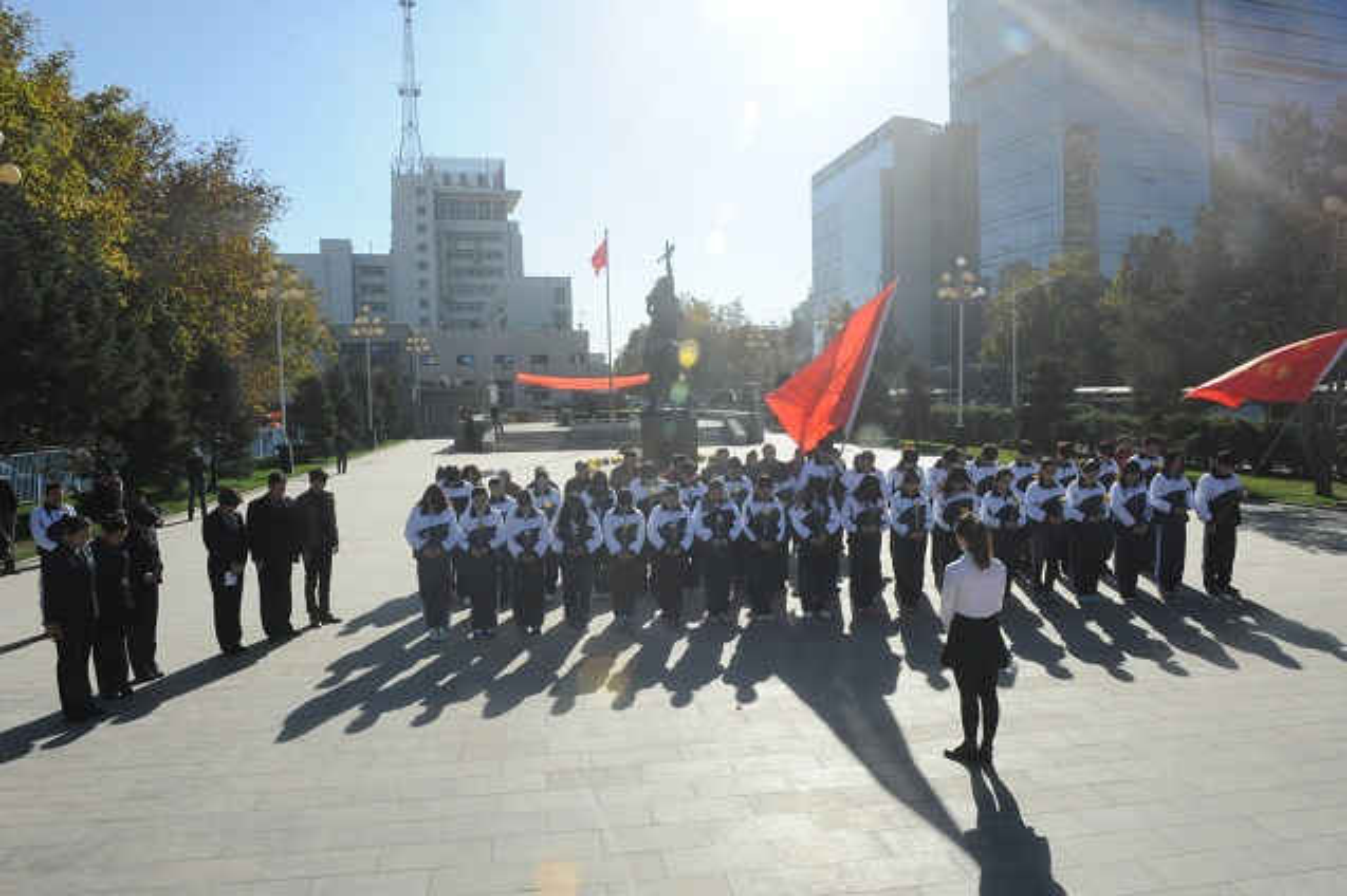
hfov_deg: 73.8
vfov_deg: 53.1
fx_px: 897
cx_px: 674
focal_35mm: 24
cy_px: 448
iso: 3200
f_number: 22
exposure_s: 1/1000
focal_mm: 24
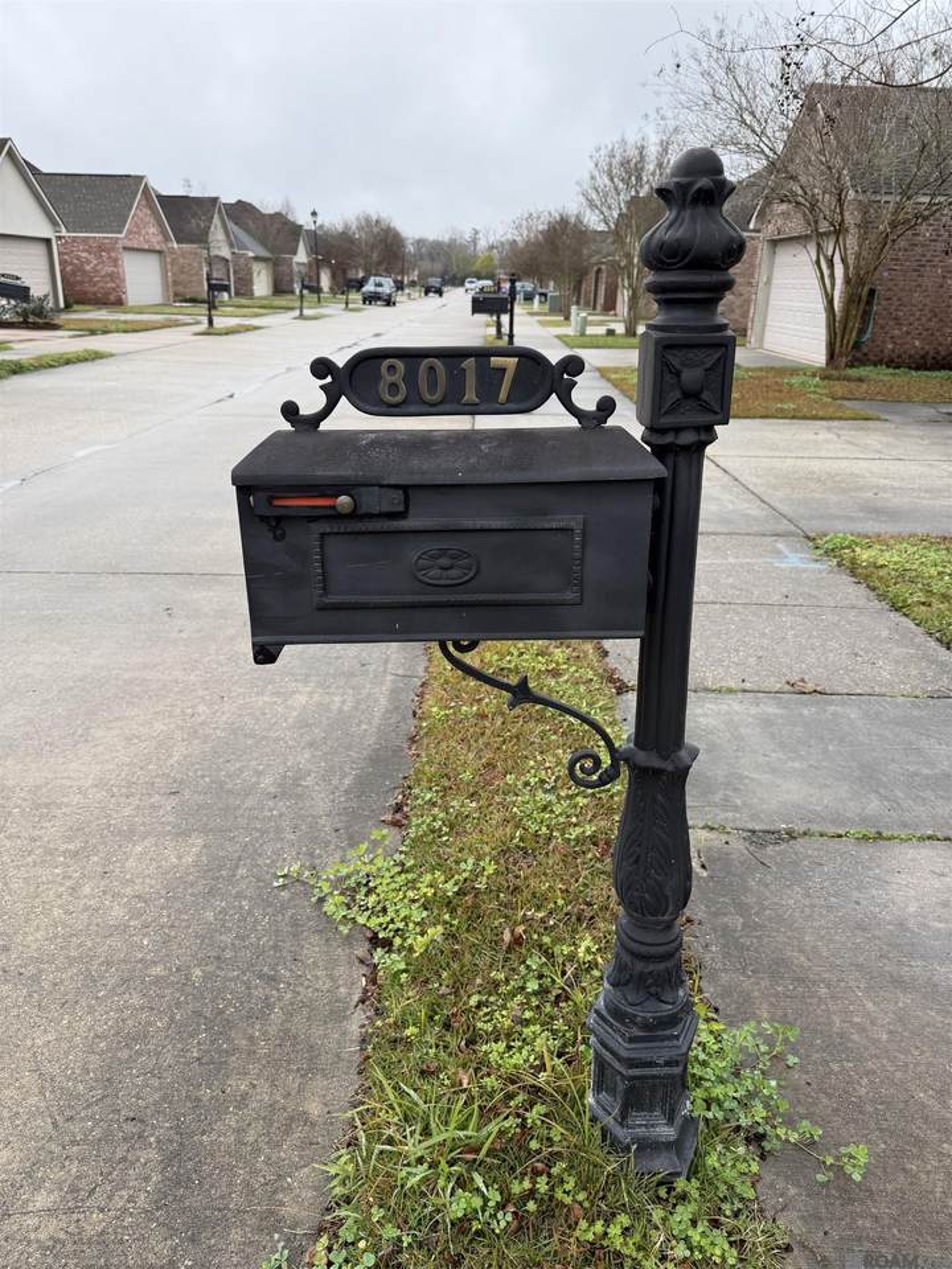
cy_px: 634
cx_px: 476
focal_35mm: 24
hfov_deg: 56.8
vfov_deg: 71.6
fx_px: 880
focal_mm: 6.76
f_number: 1.78
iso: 80
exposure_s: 1/1091
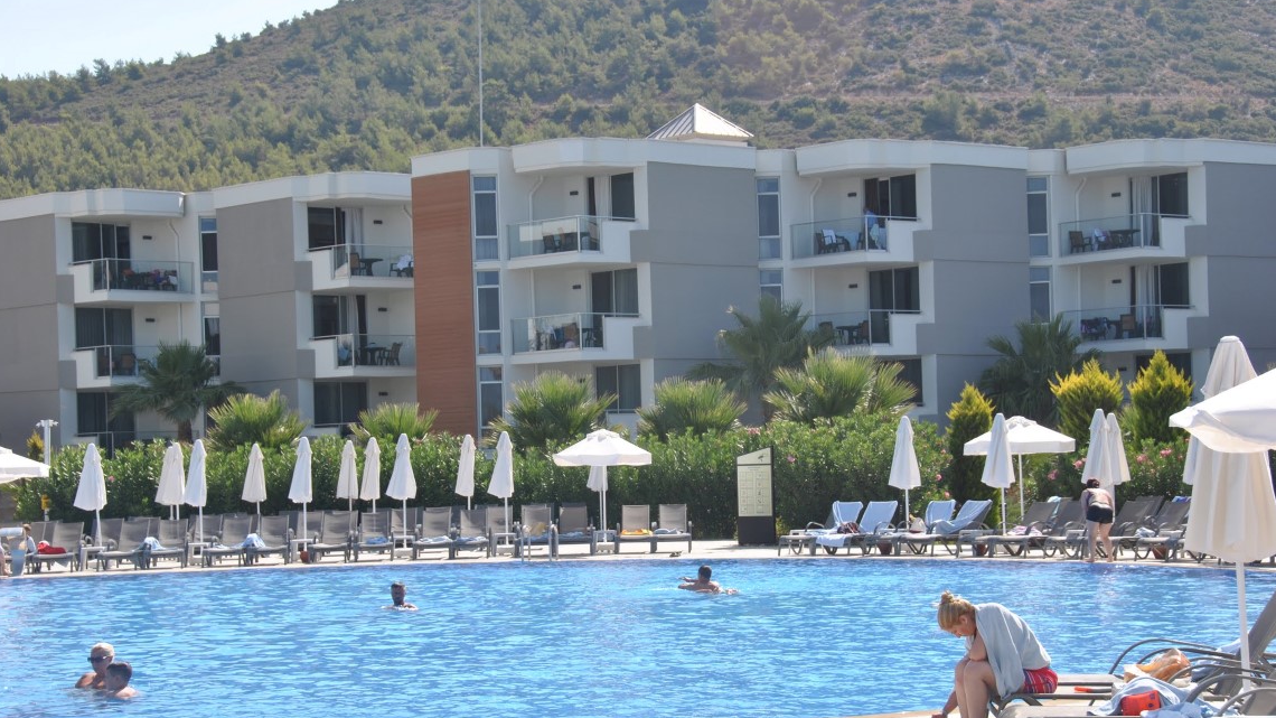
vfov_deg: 15.9
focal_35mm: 76
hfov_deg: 27.9
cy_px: 398
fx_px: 2571
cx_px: 637
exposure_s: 1/250
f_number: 7.1
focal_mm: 48
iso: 100
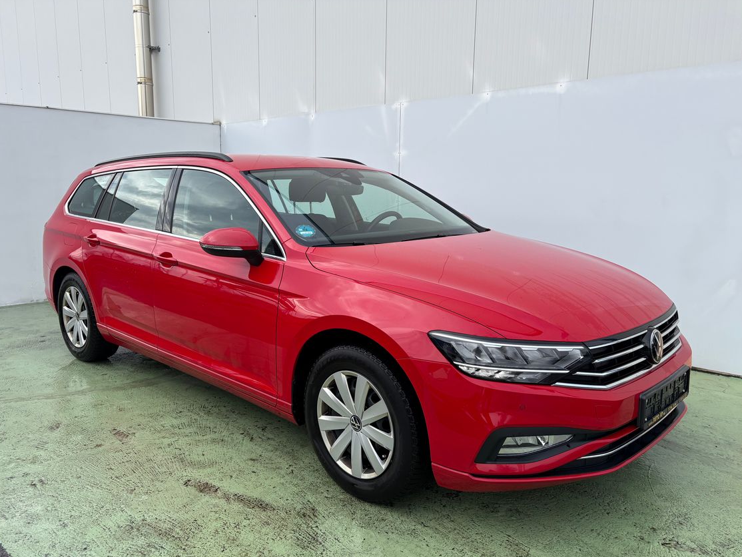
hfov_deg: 63.4
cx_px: 362
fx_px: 600
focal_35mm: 28
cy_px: 296
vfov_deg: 49.7
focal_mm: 5.96
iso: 50
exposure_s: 1/2012
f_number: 1.6
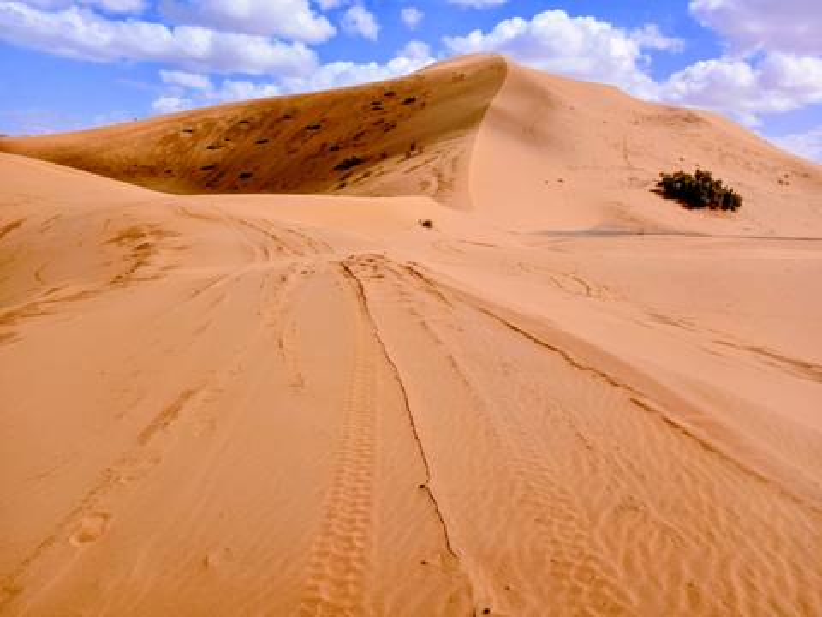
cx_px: 411
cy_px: 308
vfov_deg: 53.1
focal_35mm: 26
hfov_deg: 67.3
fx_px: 617
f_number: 1.8
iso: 20
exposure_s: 1/1052
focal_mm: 3.98
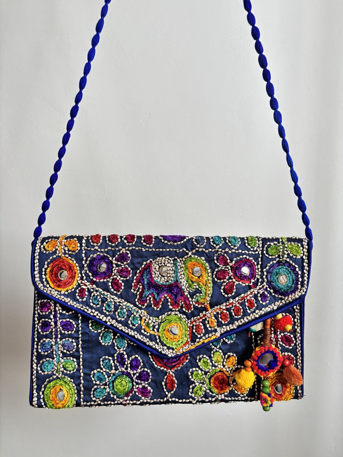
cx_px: 172
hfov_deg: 53.1
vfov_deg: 67.3
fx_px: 344
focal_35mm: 26
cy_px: 228
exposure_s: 1/40
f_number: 1.6
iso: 640
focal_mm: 5.96
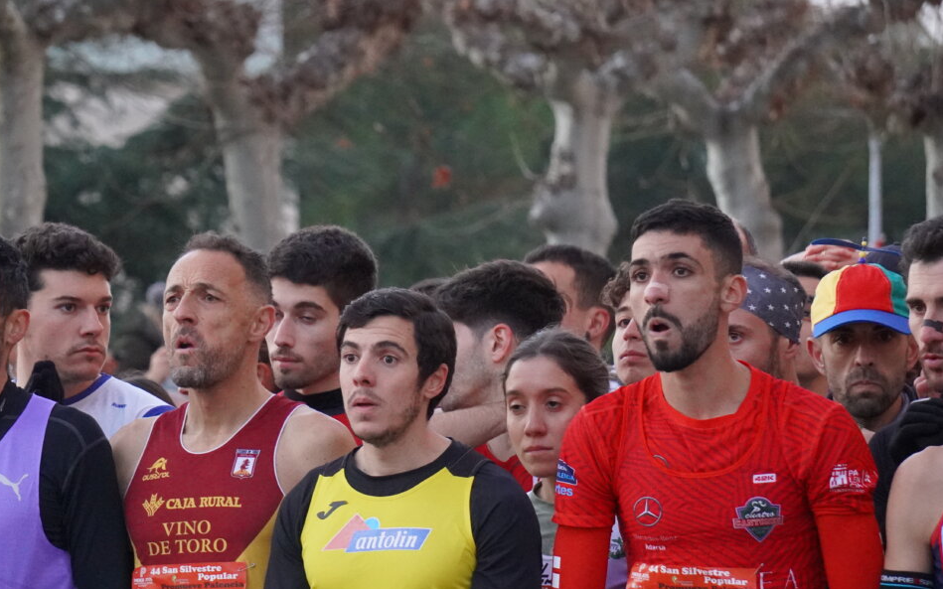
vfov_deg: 5.1
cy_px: 391
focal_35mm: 258
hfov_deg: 8.1
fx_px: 6622
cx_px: 389
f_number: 5.6
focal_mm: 125
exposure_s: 1/160
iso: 6400
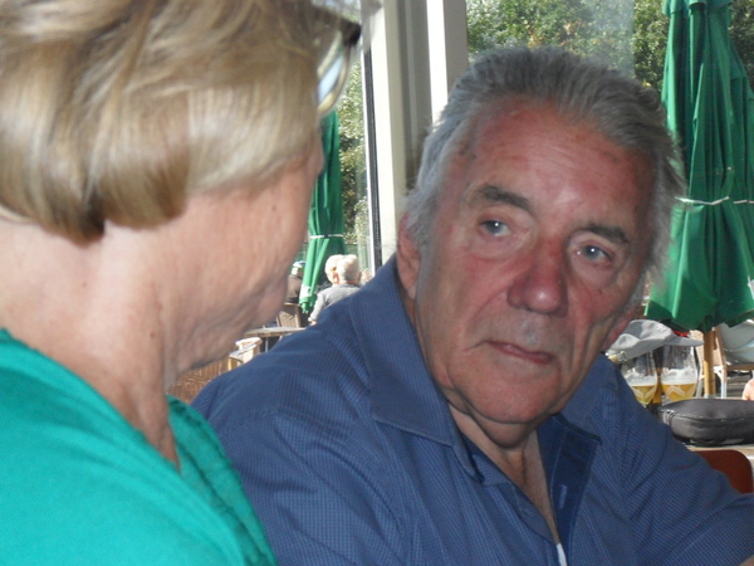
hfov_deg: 18.7
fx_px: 2287
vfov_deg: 14.1
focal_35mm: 105
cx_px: 377
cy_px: 283
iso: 200
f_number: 5.8
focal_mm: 18.9
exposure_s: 1/60
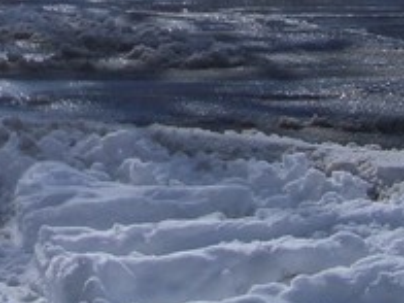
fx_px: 1669
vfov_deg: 9.7
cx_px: -12
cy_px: -274
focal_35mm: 143
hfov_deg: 13.6
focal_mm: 5.8
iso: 50
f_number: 4.3
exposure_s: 1/1600
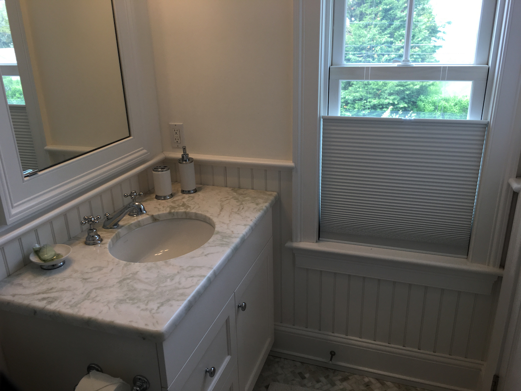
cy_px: 196
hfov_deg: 61.7
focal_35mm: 29
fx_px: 436
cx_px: 260
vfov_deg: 48.2
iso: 32
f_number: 2.2
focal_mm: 4.15
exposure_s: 1/60
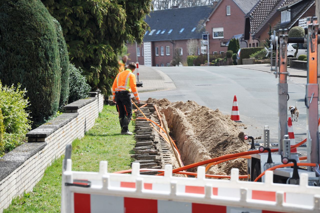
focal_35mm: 158
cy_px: 106
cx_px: 160
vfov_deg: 8.7
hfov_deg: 13.1
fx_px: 1398
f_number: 8
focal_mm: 105
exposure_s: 1/250
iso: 200
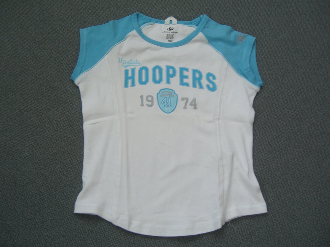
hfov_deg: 49.0
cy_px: 124
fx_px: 362
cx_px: 165
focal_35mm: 38
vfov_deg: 37.7
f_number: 2.8
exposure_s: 1/15
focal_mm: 7.9
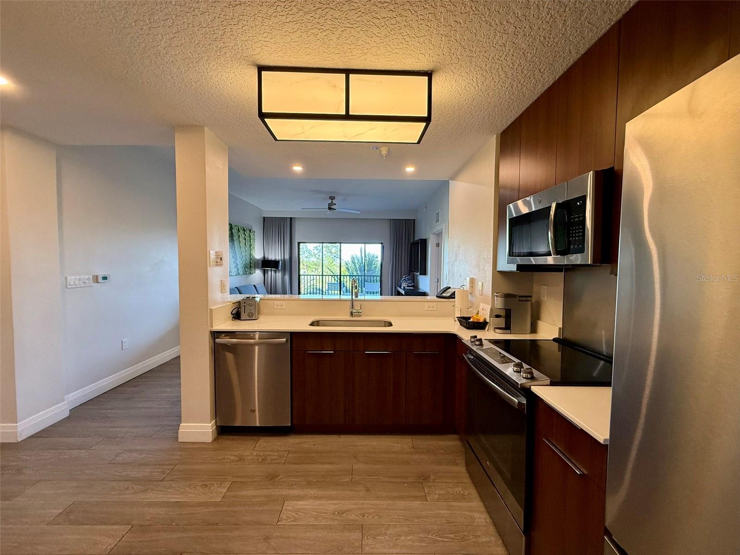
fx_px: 299
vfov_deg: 85.7
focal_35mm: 14
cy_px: 278
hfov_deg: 102.1
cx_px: 370
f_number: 2.2
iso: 320
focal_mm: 2.22
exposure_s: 1/120
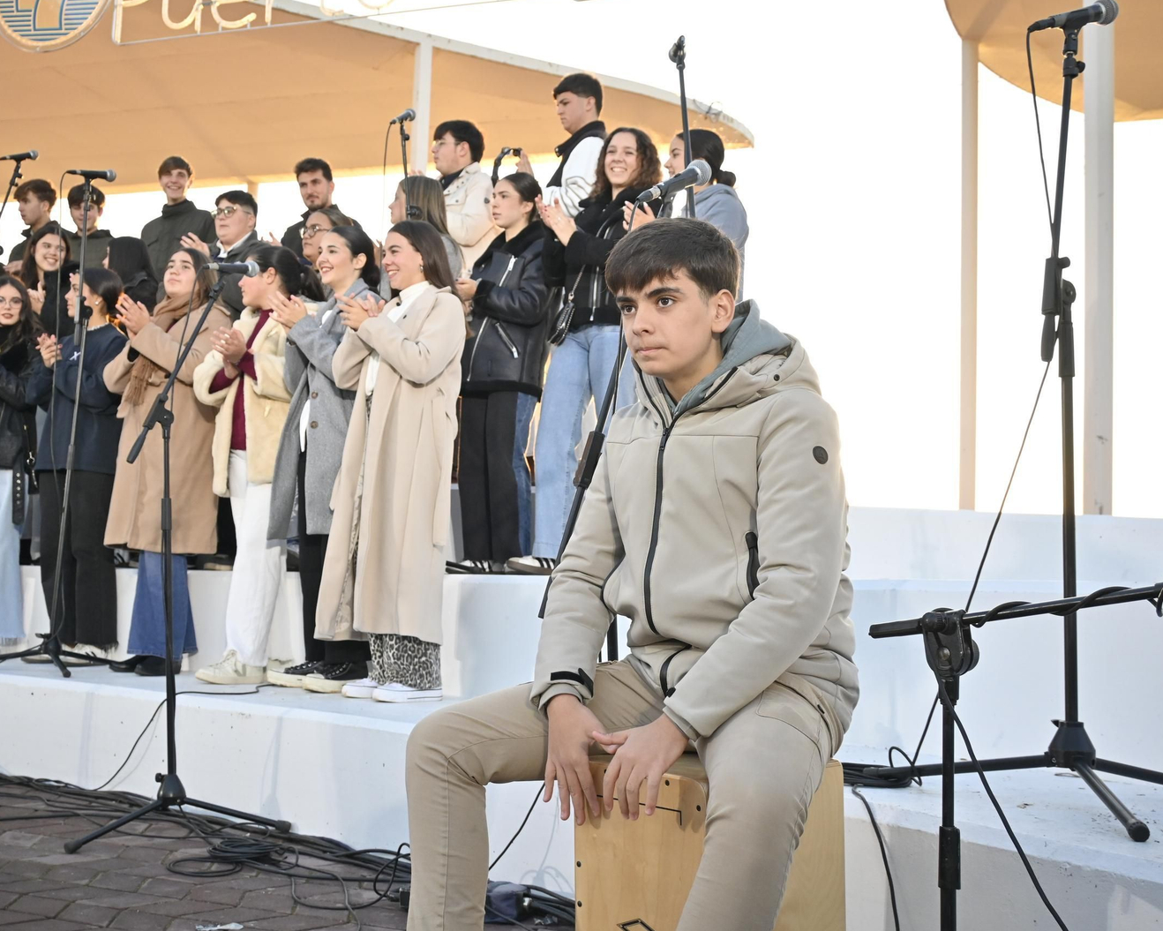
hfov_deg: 44.7
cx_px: 529
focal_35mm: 41
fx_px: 1412
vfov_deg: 36.5
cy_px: 465
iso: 800
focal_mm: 24
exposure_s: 1/320
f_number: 4.5
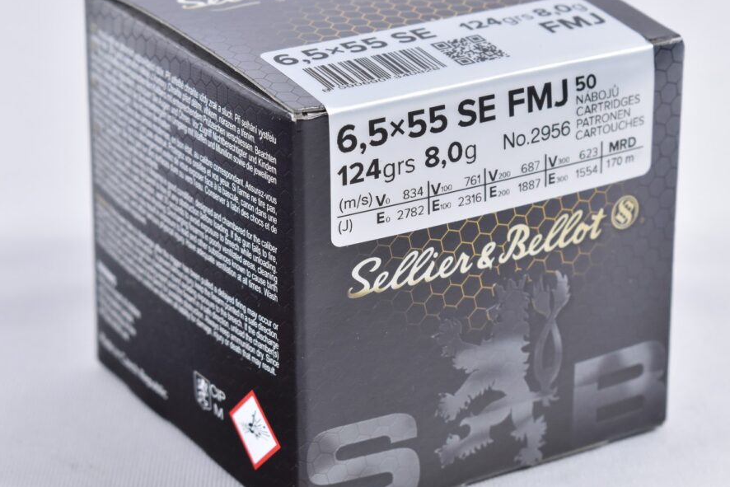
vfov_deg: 12.3
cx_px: 387
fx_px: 2265
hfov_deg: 18.3
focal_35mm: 112
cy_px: 241
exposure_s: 1/50
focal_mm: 55
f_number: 5.6
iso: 640
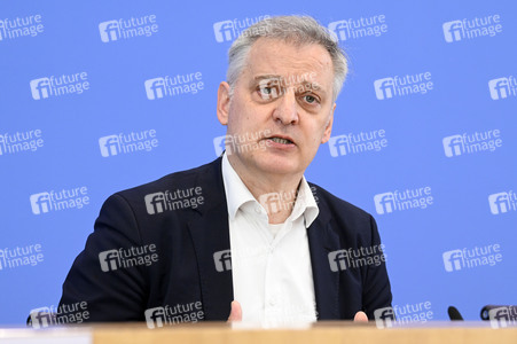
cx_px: 258
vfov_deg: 10.1
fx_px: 1937
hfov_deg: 15.2
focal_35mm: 135
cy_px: 172
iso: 3200
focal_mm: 135
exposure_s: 1/400
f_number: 6.3
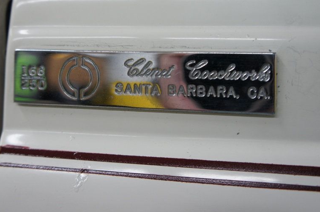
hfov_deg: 42.1
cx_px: 137
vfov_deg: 28.6
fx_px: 414
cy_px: 69
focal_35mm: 47
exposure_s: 1/40
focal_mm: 23
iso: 250
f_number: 4
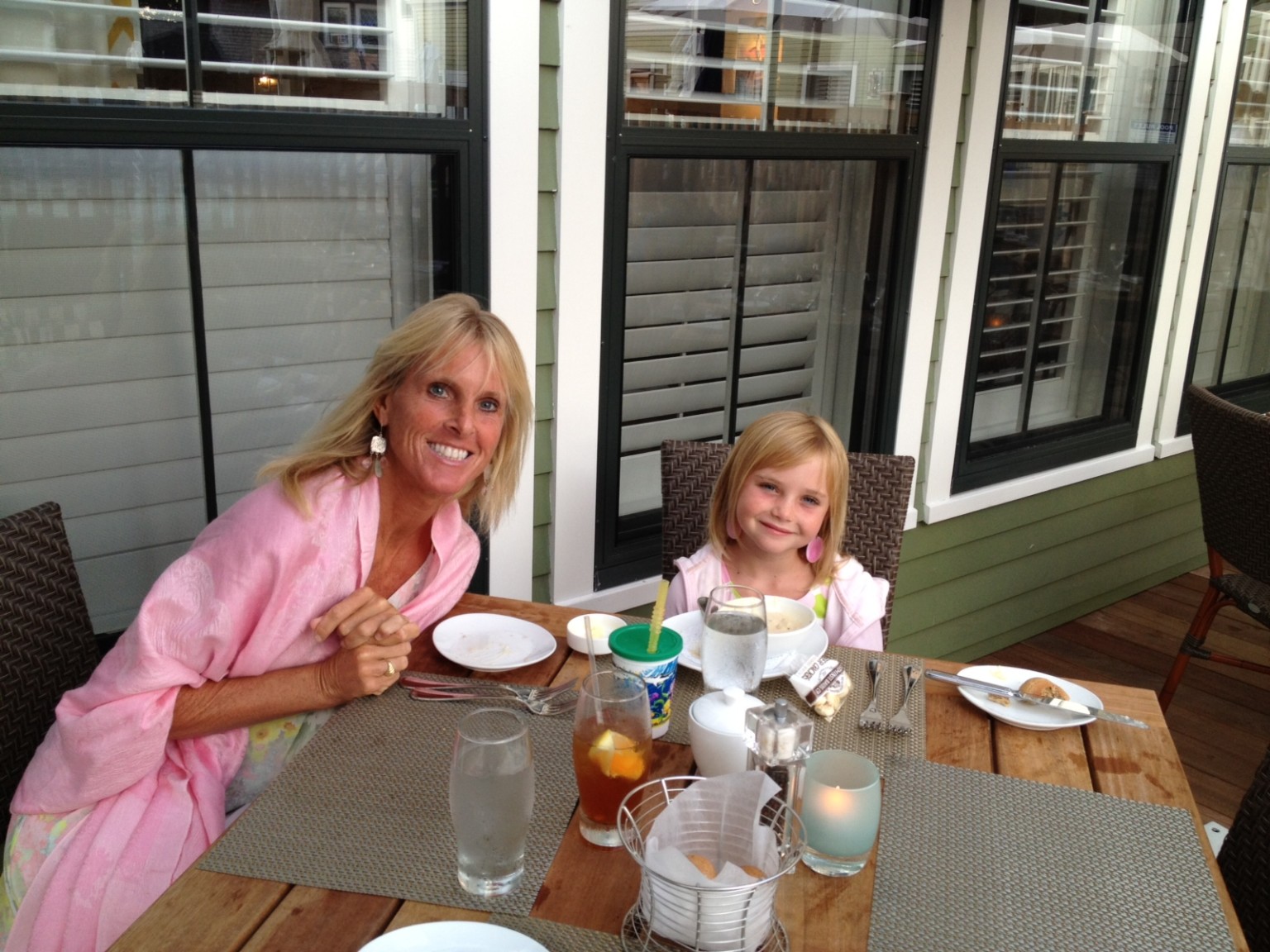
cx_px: 635
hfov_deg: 52.6
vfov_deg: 40.7
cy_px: 476
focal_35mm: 35
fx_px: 1284
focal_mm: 4.28
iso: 64
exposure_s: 1/60
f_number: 2.4
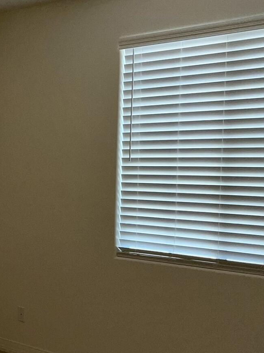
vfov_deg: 32.1
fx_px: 610
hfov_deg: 23.9
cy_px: 217
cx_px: 41
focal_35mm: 60
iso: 32
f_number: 1.6
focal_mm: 5.1
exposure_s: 1/416
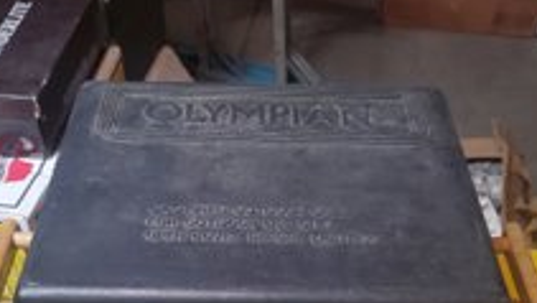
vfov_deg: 24.9
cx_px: 276
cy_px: 299
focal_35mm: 46
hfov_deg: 44.5
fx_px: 655
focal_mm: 4.3
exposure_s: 1/40
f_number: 1.5
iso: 320
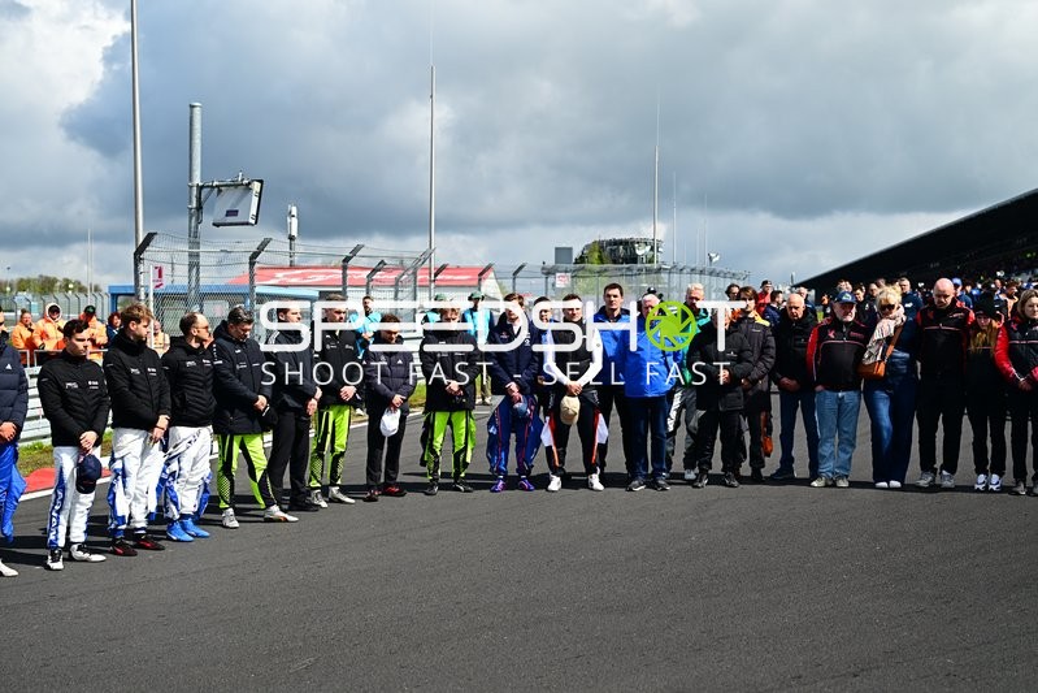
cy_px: 346
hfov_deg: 39.6
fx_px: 1442
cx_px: 519
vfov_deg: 27.0
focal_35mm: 50
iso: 280
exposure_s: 1/1600
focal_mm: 50
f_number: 3.5
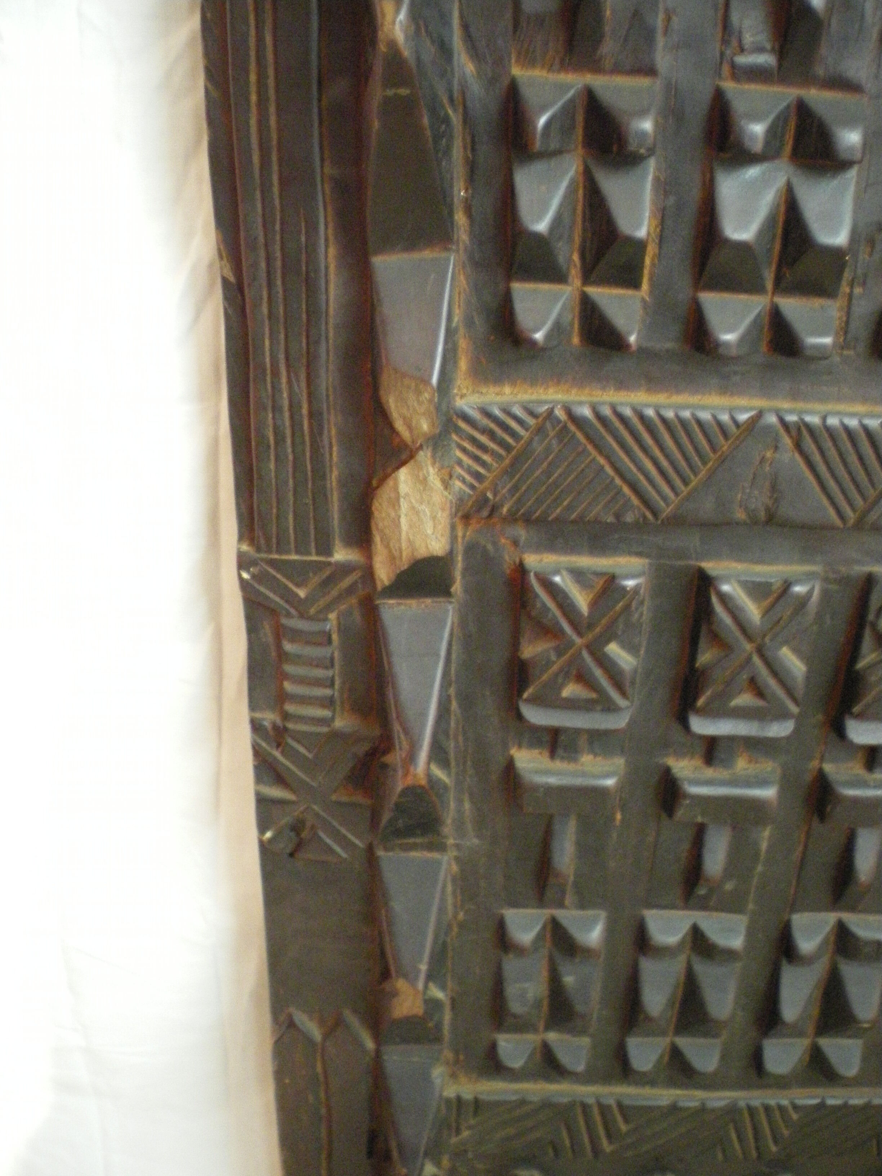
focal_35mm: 36
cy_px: 588
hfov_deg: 39.7
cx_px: 441
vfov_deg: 51.4
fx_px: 1223
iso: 800
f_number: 3.1
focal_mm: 6.3
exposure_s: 1/6
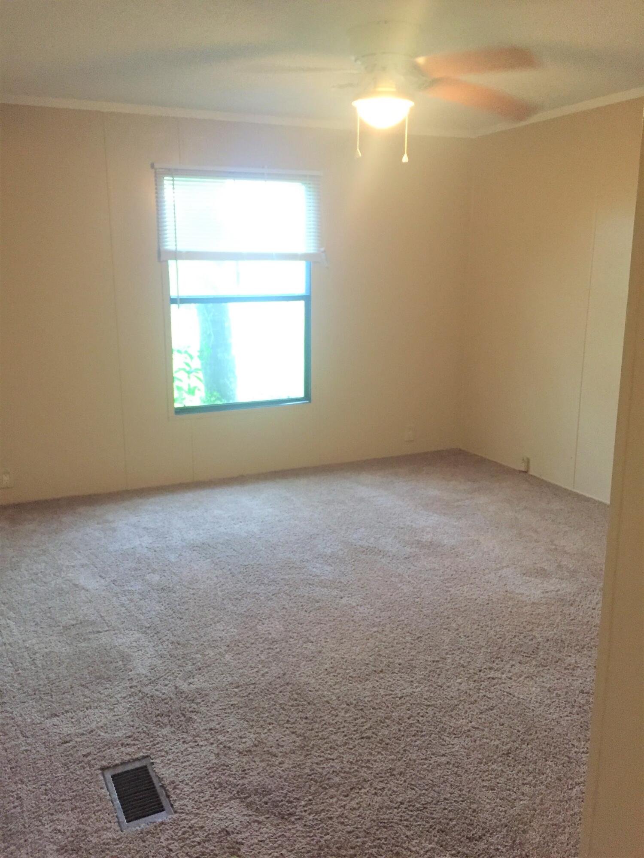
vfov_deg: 61.7
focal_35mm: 29
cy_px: 429
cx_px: 322
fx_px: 719
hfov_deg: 48.2
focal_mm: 4.15
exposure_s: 1/15
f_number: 2.2
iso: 320
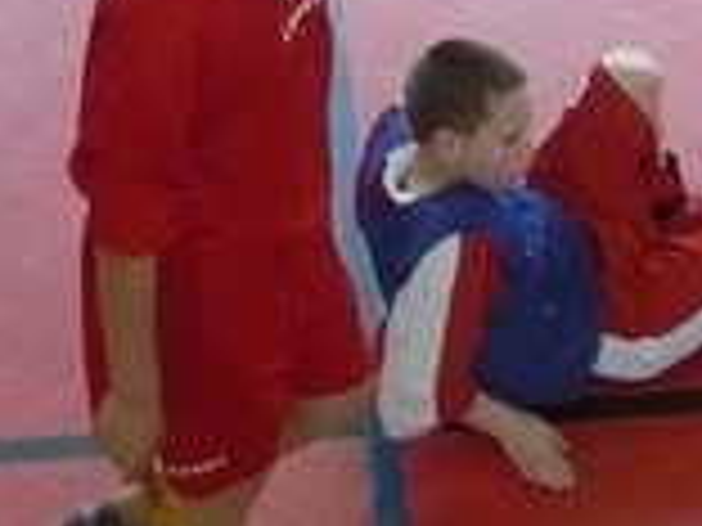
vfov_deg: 8.8
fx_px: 3427
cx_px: 760
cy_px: 153
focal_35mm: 169
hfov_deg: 11.5
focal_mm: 5.8
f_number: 2.8
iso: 320
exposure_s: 1/125
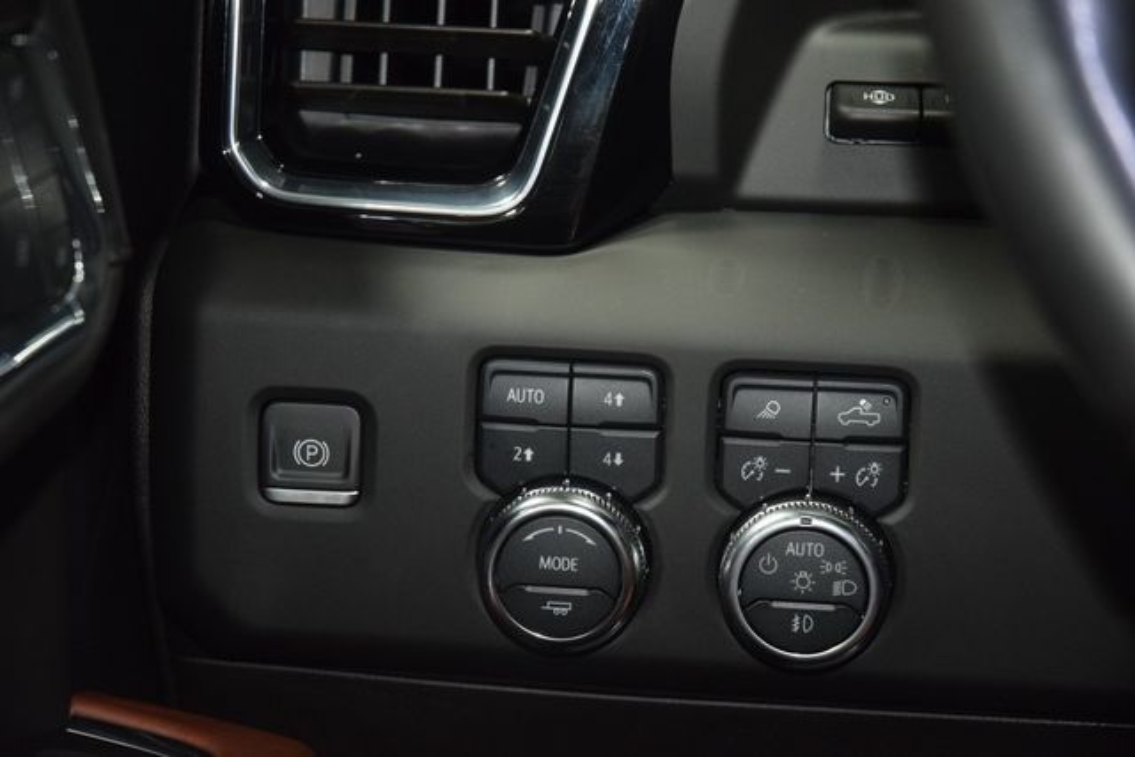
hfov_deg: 19.5
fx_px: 3311
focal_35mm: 105
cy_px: 378
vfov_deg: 13.0
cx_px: 568
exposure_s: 1/30
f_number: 4.5
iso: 2000
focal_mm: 70
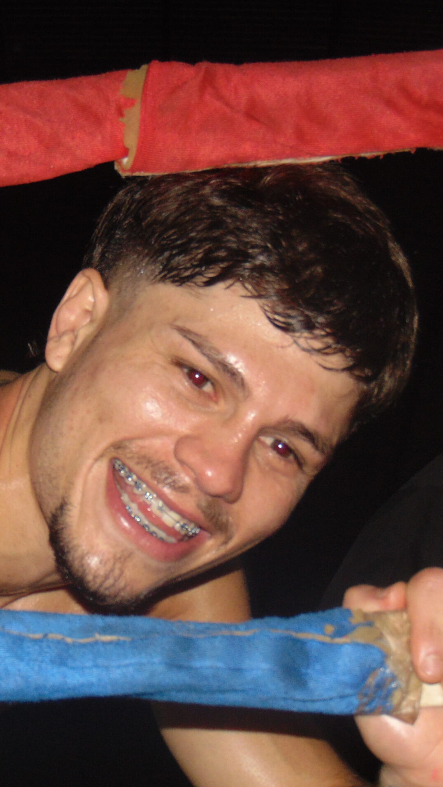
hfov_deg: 11.6
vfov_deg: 20.6
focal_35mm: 104
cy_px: 393
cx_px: 79
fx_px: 2172
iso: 200
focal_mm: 12.8
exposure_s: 1/60
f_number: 3.7
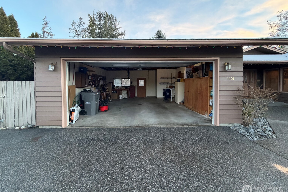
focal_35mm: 15
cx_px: 142
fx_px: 120
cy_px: 86
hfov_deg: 100.4
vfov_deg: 77.1
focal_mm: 2.22
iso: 250
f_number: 2.2
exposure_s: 1/121
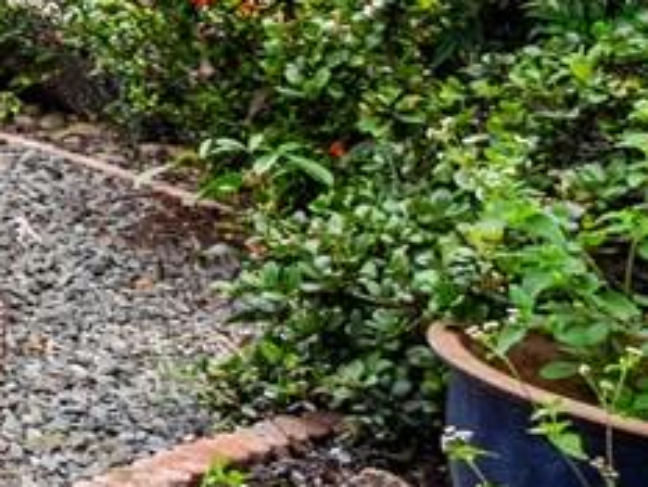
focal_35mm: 96
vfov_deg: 13.9
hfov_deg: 13.7
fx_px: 1798
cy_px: -356
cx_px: -961
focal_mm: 7
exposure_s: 1/8000
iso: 1600
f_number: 4
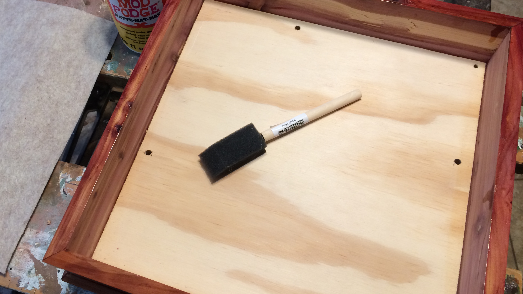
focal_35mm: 37
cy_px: 83
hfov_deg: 53.8
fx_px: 513
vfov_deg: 31.6
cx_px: 221
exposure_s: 1/30
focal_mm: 4.15
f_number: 2.2
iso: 80
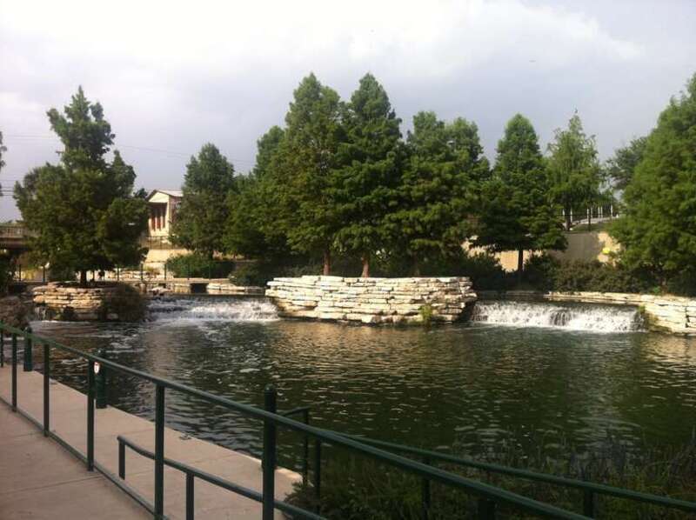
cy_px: 260
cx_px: 348
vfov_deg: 40.6
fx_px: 703
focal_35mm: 35
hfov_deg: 52.7
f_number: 2.8
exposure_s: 1/1040
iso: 80
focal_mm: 3.85
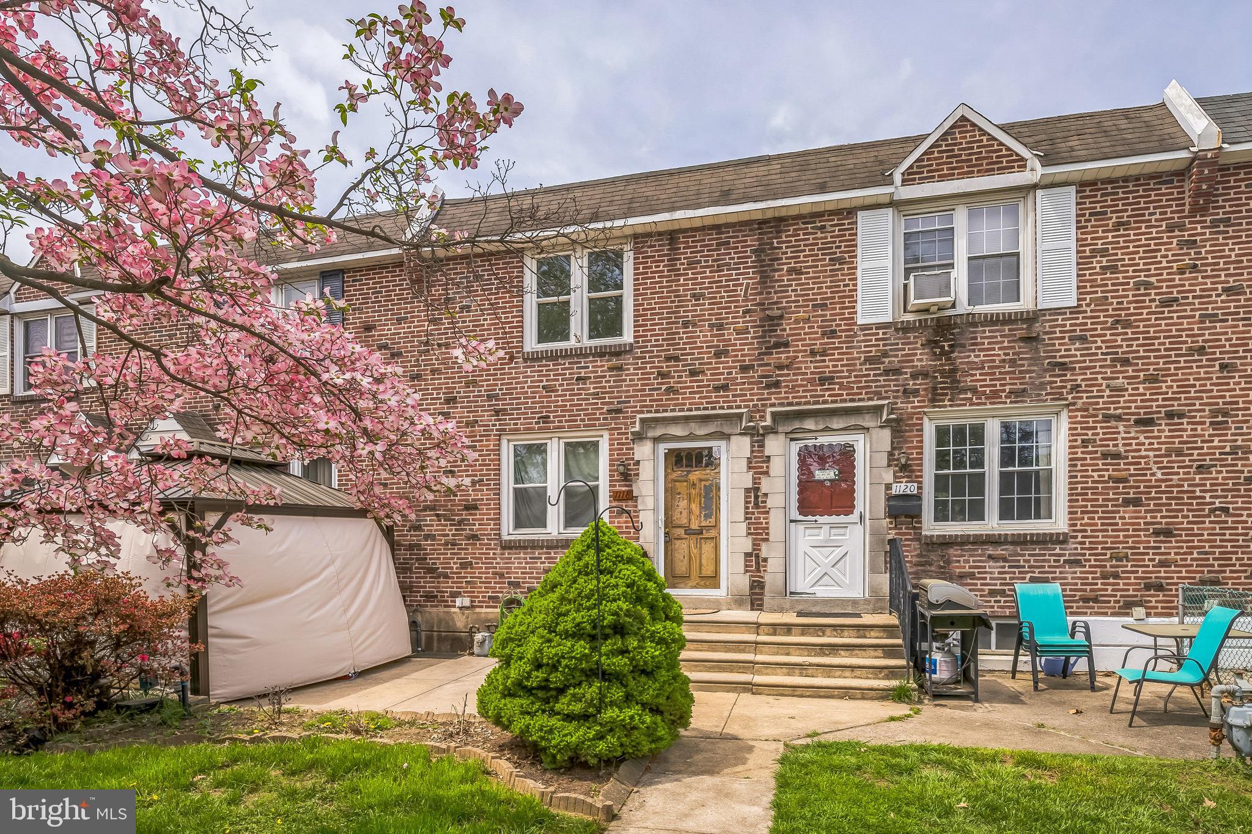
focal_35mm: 20
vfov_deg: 61.9
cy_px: 417
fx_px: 695
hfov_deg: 84.0
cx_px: 626
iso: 80
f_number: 13
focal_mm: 20
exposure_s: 1/60
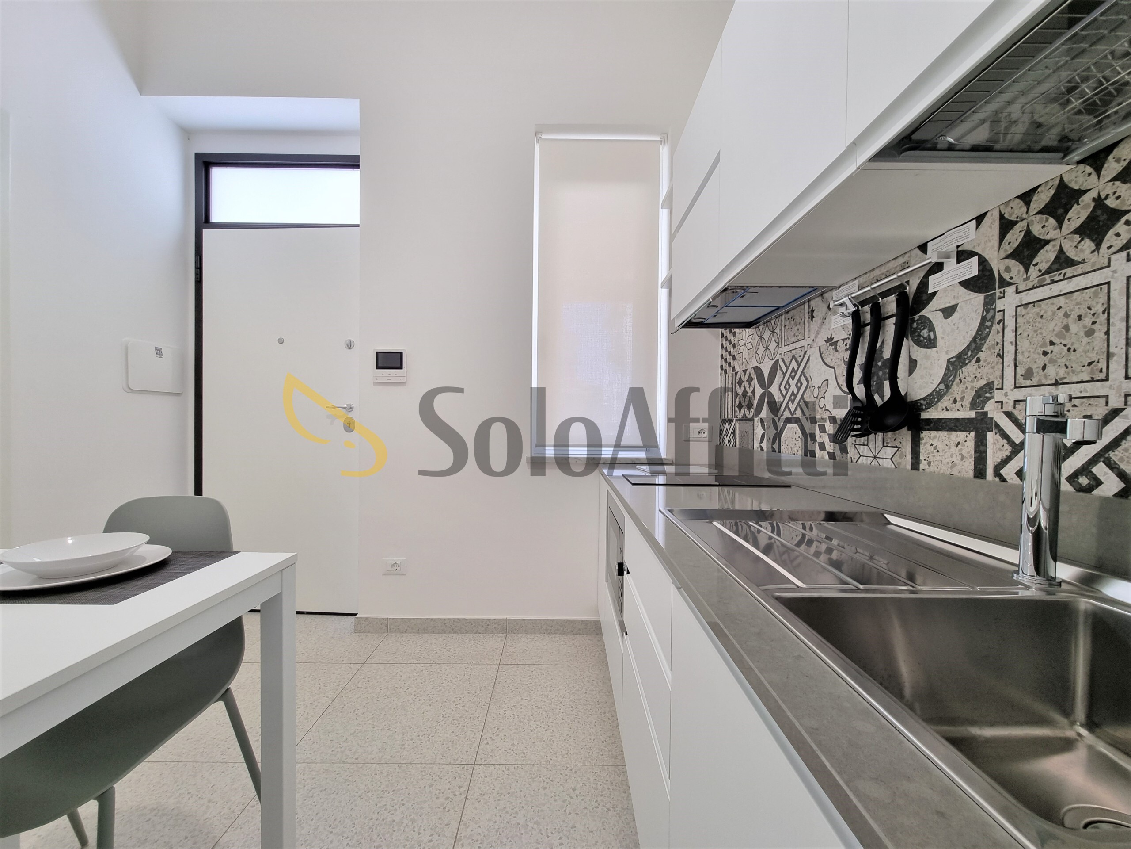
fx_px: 425
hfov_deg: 106.2
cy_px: 424
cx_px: 566
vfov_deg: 89.9
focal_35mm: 13
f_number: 2.2
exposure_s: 1/50
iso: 64
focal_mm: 2.2
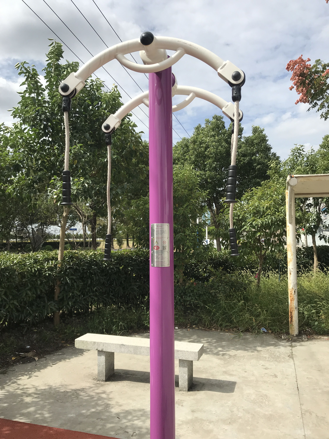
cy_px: 220
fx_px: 355
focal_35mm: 28
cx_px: 164
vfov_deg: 63.4
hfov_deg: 49.7
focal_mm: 3.99
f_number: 1.8
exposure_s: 1/3333
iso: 20
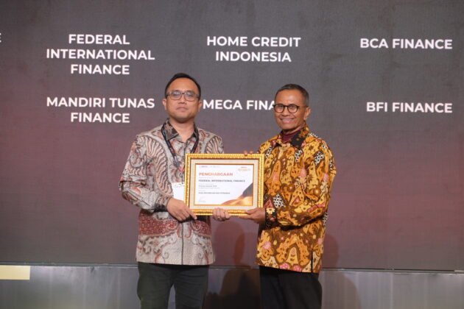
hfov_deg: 21.7
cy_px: 154
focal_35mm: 94
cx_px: 232
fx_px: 1211
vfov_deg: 14.6
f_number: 5.3
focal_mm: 62.4
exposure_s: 1/26
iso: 800
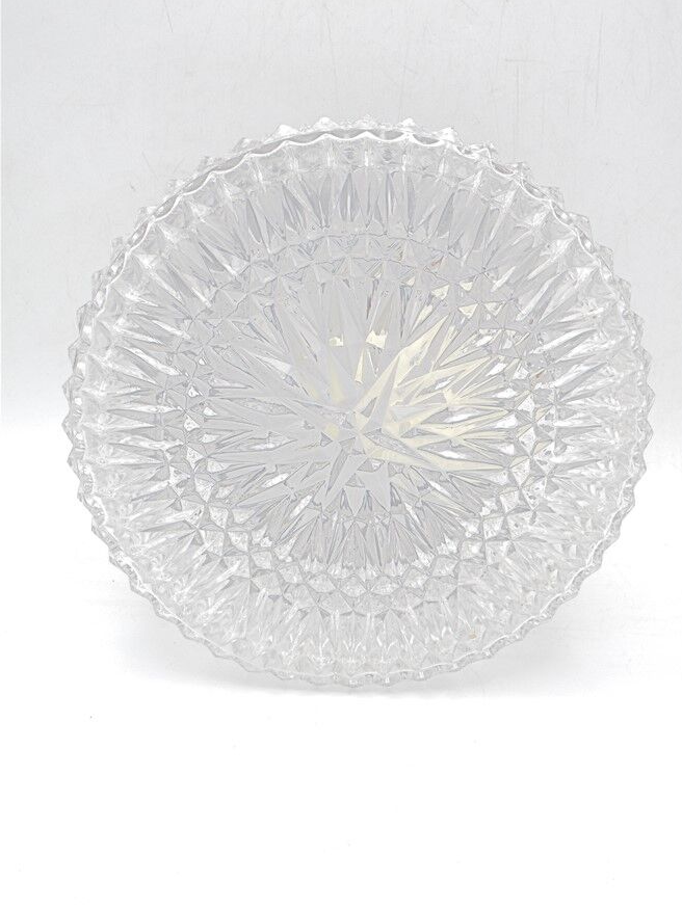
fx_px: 919
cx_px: 350
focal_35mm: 35
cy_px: 442
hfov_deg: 40.7
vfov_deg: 52.6
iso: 100
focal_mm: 6.1
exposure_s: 1/100
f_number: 4
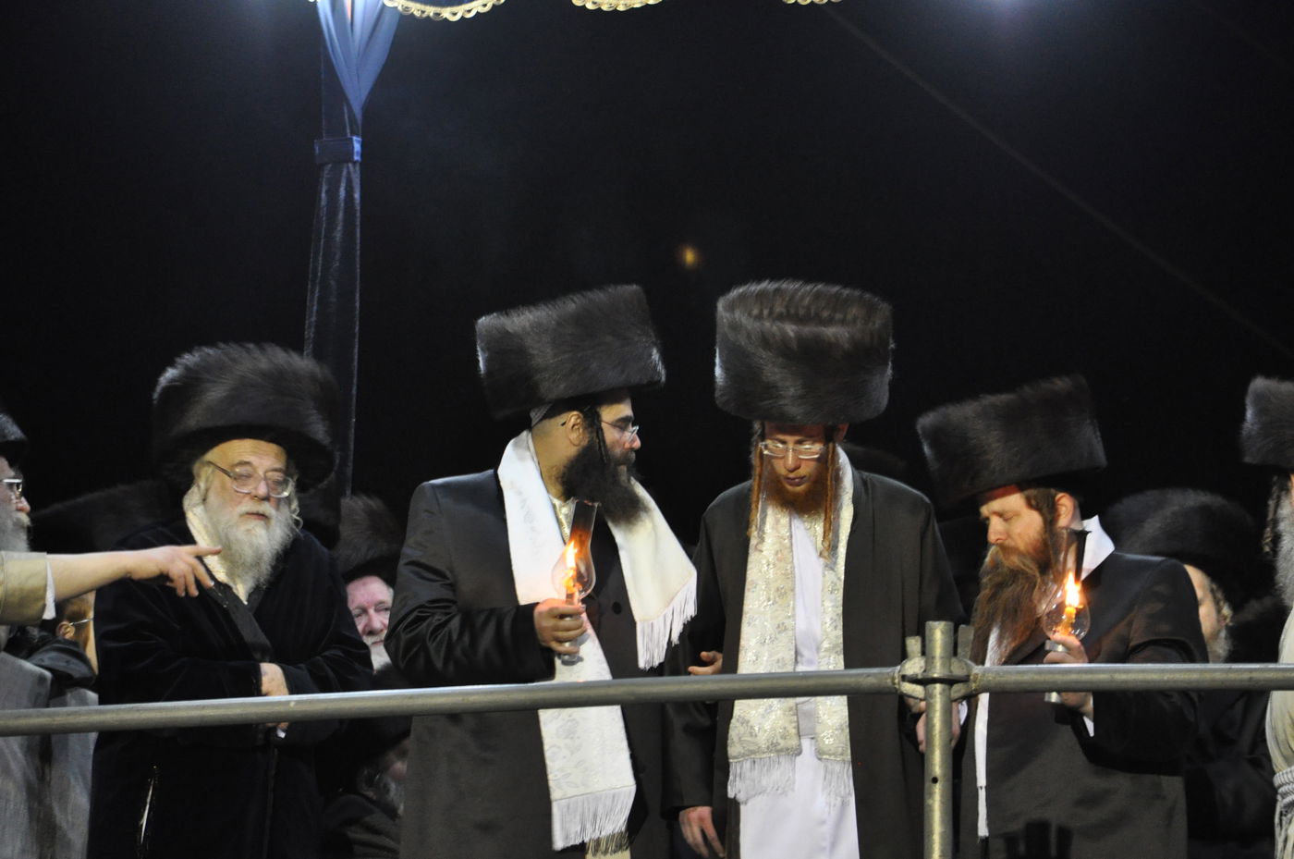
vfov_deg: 5.5
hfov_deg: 8.3
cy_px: 430
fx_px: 8883
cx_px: 647
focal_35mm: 248
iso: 1600
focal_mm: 165
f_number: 5
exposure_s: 1/30
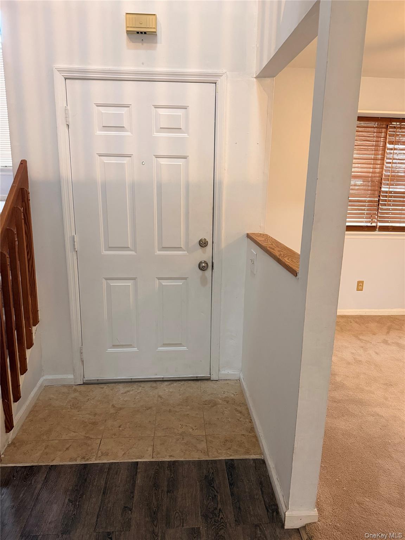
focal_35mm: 24
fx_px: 374
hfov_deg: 56.8
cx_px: 202
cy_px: 270
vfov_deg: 71.6
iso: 500
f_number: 1.78
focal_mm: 6.76
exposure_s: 1/60
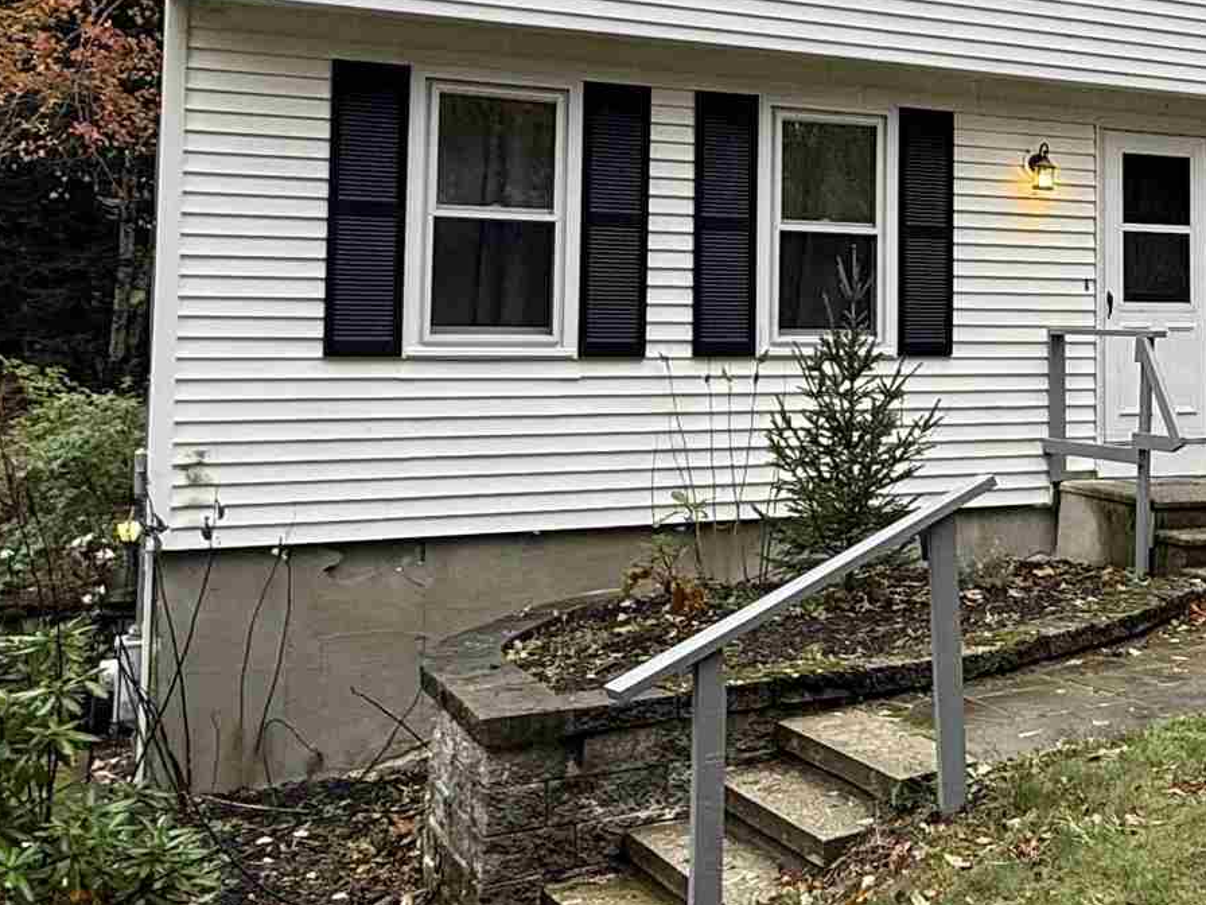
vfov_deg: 29.9
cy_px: 265
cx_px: 1233
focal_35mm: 48
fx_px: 1672
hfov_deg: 35.5
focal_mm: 2.22
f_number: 2.2
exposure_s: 1/99
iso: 50
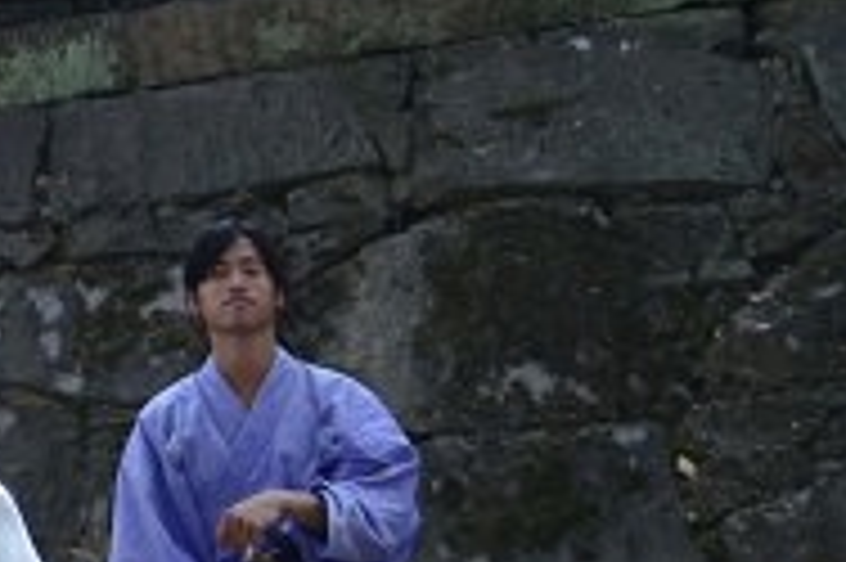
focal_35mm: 150
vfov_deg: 9.1
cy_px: 94
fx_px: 3531
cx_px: -1071
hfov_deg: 11.6
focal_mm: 21
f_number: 11
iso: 1600
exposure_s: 1/500
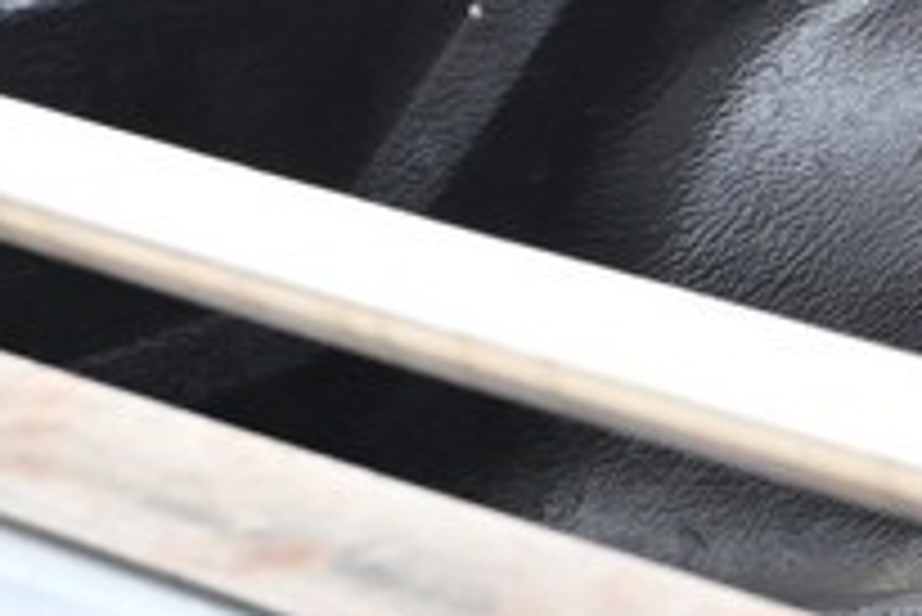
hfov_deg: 9.7
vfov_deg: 7.1
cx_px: 2015
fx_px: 4946
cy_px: 312
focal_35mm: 193
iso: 560
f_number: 5.6
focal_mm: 24
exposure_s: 1/180
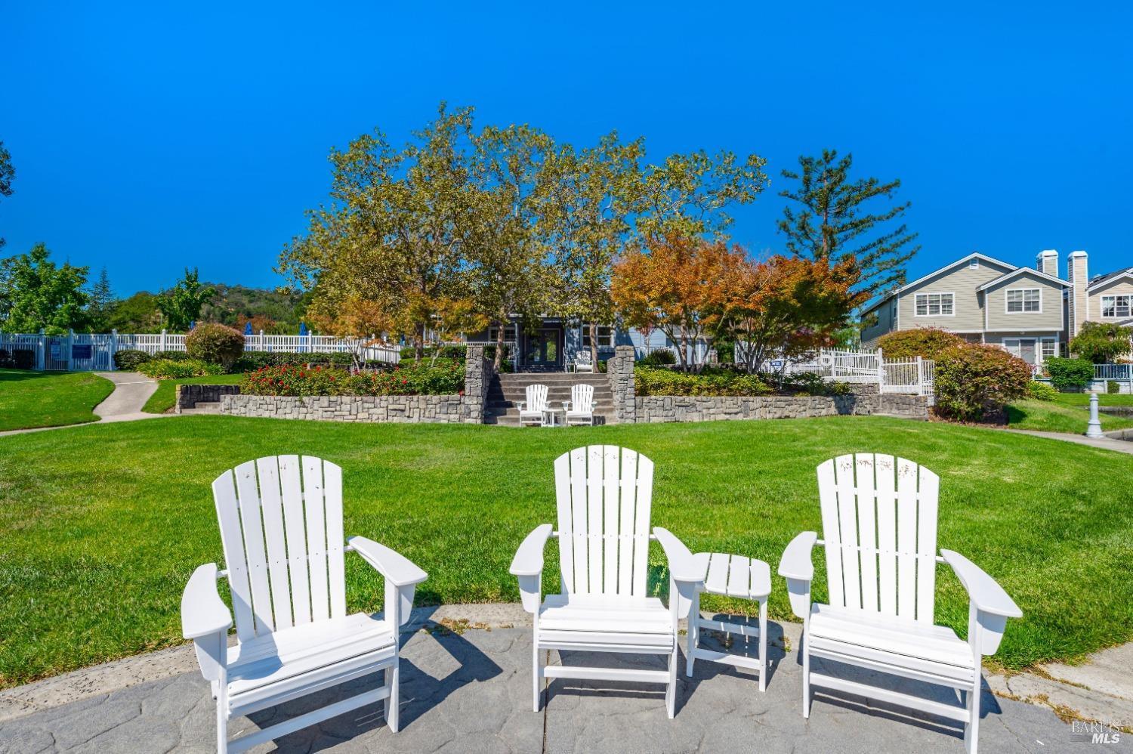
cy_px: 377
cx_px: 566
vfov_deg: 73.7
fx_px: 503
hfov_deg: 96.8
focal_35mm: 16
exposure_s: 1/640
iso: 160
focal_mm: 16
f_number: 10
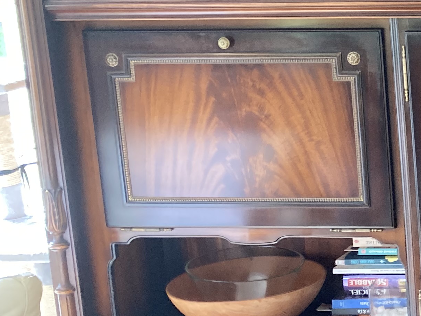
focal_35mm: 93
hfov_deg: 18.4
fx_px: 1131
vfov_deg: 15.9
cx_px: 652
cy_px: 186
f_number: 1.8
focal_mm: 3.99
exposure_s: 1/60
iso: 160
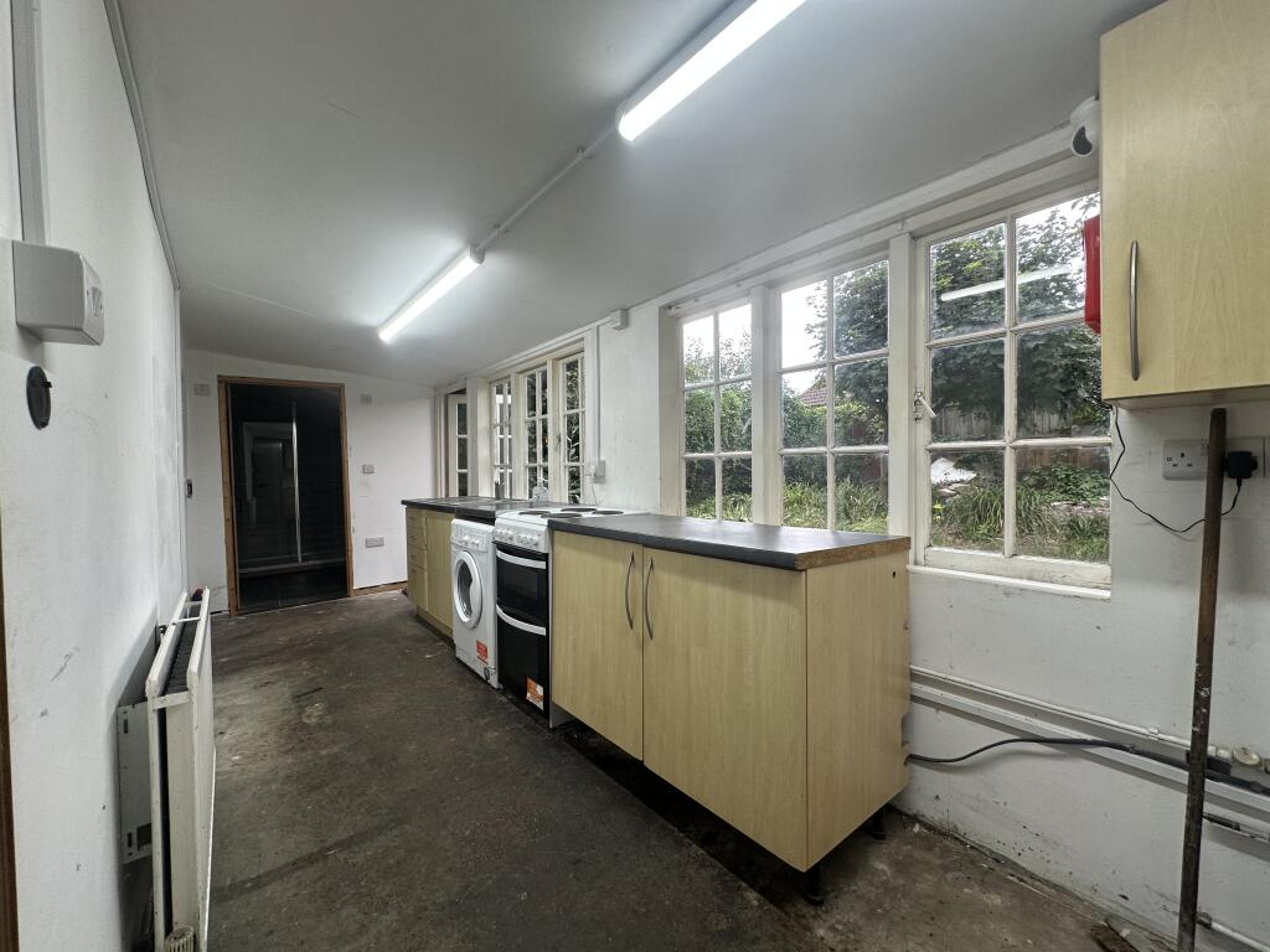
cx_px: 635
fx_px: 514
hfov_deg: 102.1
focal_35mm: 14
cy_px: 476
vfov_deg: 85.7
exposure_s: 1/100
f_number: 2.2
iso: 80
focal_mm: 2.22
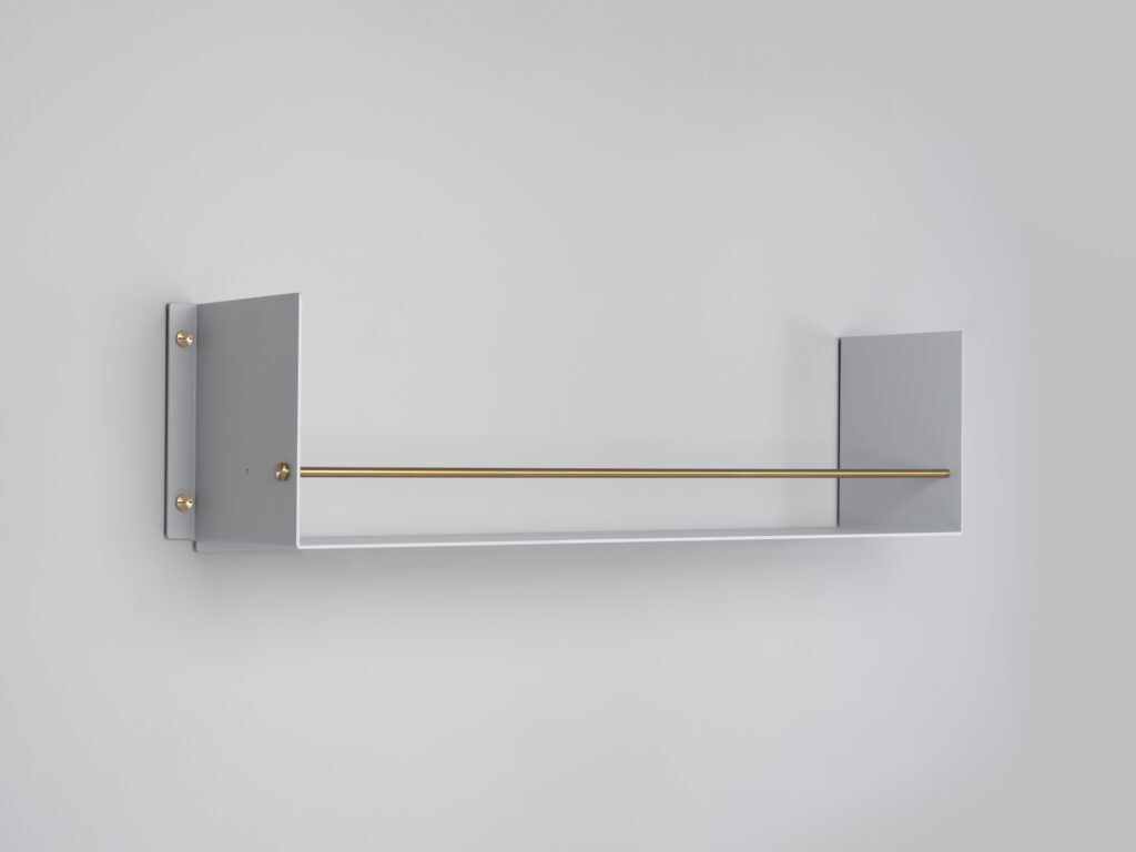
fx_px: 2035
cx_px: 568
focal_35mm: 62
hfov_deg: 31.2
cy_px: 426
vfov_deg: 23.7
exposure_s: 1/100
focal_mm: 80
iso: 100
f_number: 16
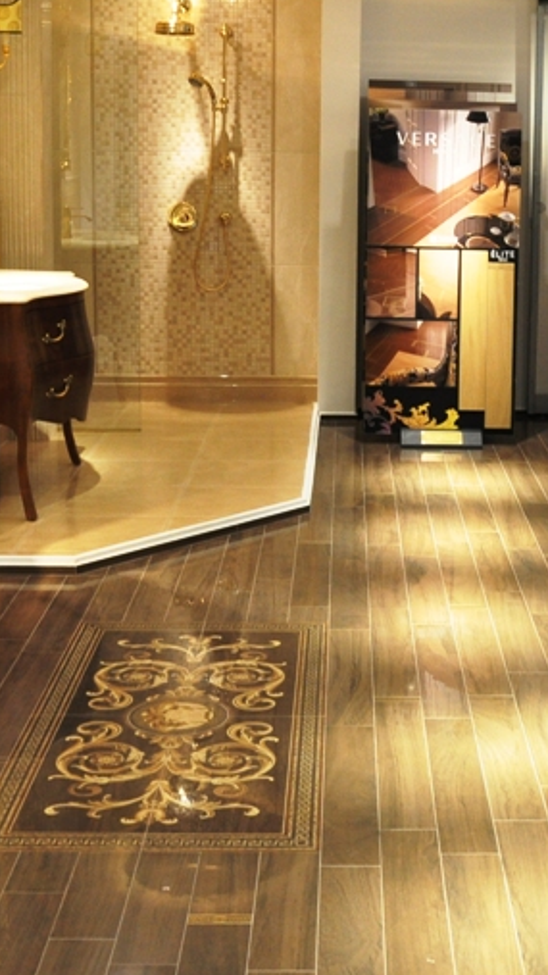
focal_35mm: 57
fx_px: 1473
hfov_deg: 20.8
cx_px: 438
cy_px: 413
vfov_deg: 36.5
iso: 800
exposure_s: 1/25
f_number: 5
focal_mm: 18
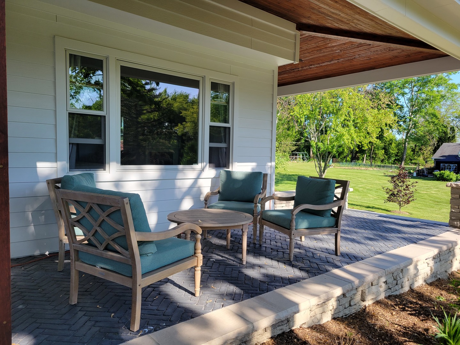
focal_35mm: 26
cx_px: 230
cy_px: 172
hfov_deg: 67.3
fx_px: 346
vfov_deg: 53.1
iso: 40
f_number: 1.8
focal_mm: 5.4
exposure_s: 1/568
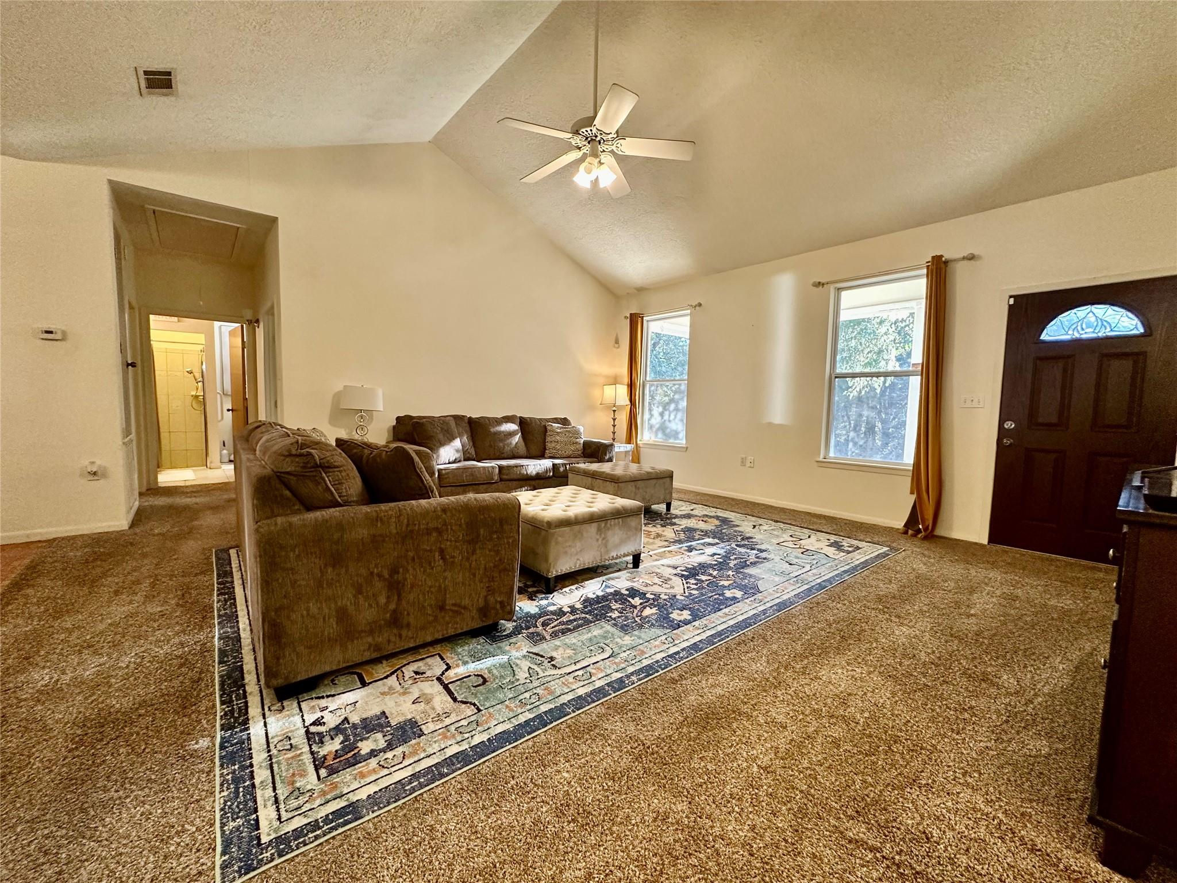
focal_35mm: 14
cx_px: 588
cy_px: 442
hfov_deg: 102.1
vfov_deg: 85.7
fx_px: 476
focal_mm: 2.22
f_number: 2.2
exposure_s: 1/60
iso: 320
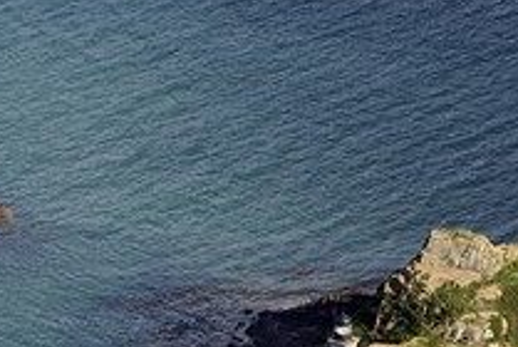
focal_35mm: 401
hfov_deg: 5.1
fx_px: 5778
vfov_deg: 3.4
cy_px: 315
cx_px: 404
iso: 500
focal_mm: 200
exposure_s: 1/1000
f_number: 9
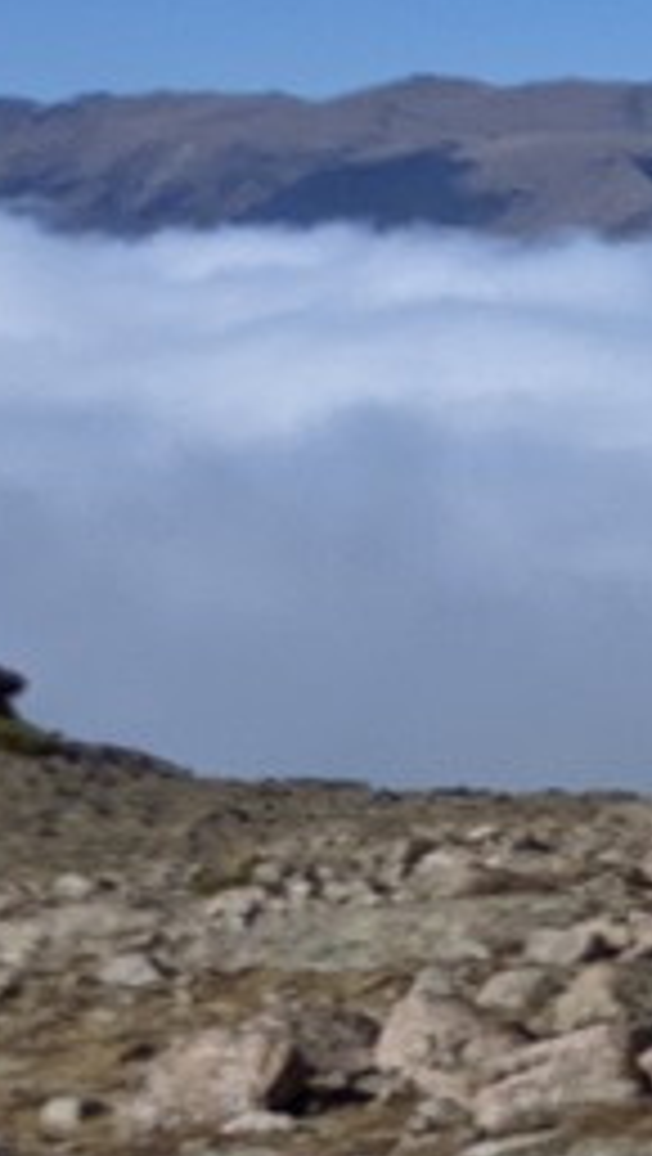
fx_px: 3588
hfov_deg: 8.4
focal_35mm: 117
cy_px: 1187
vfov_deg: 17.8
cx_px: 2095
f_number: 1.8
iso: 59
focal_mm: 4.44
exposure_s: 1/11765
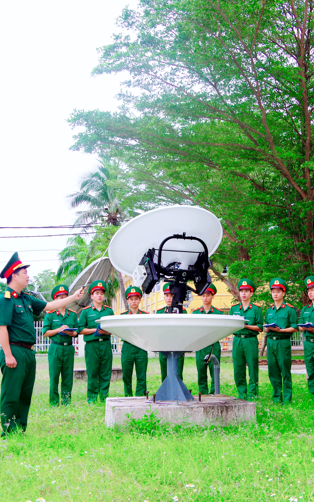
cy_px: 249
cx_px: 195
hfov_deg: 26.4
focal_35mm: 49
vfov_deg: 41.2
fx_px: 668
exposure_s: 1/180
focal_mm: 21
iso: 400
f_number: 5.6
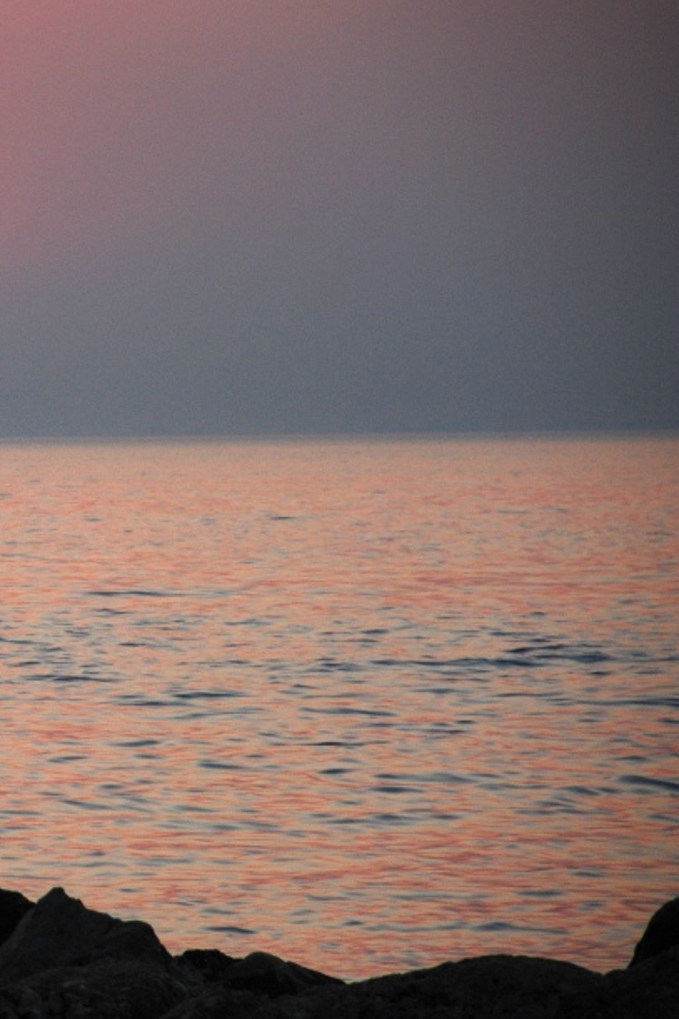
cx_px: -163
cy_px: 501
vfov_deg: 6.1
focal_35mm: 340
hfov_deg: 4.0
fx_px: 9619
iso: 200
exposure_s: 1/320
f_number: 5.6
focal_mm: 135
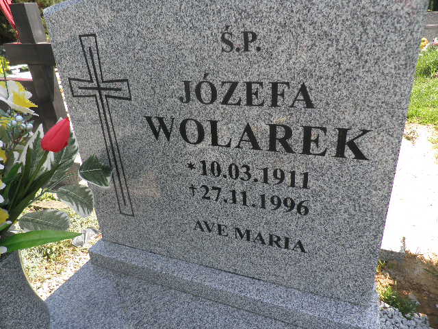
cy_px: 164
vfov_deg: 56.8
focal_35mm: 24
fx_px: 304
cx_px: 219
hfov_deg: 71.6
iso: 64
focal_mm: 4.3
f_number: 3.3
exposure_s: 1/250
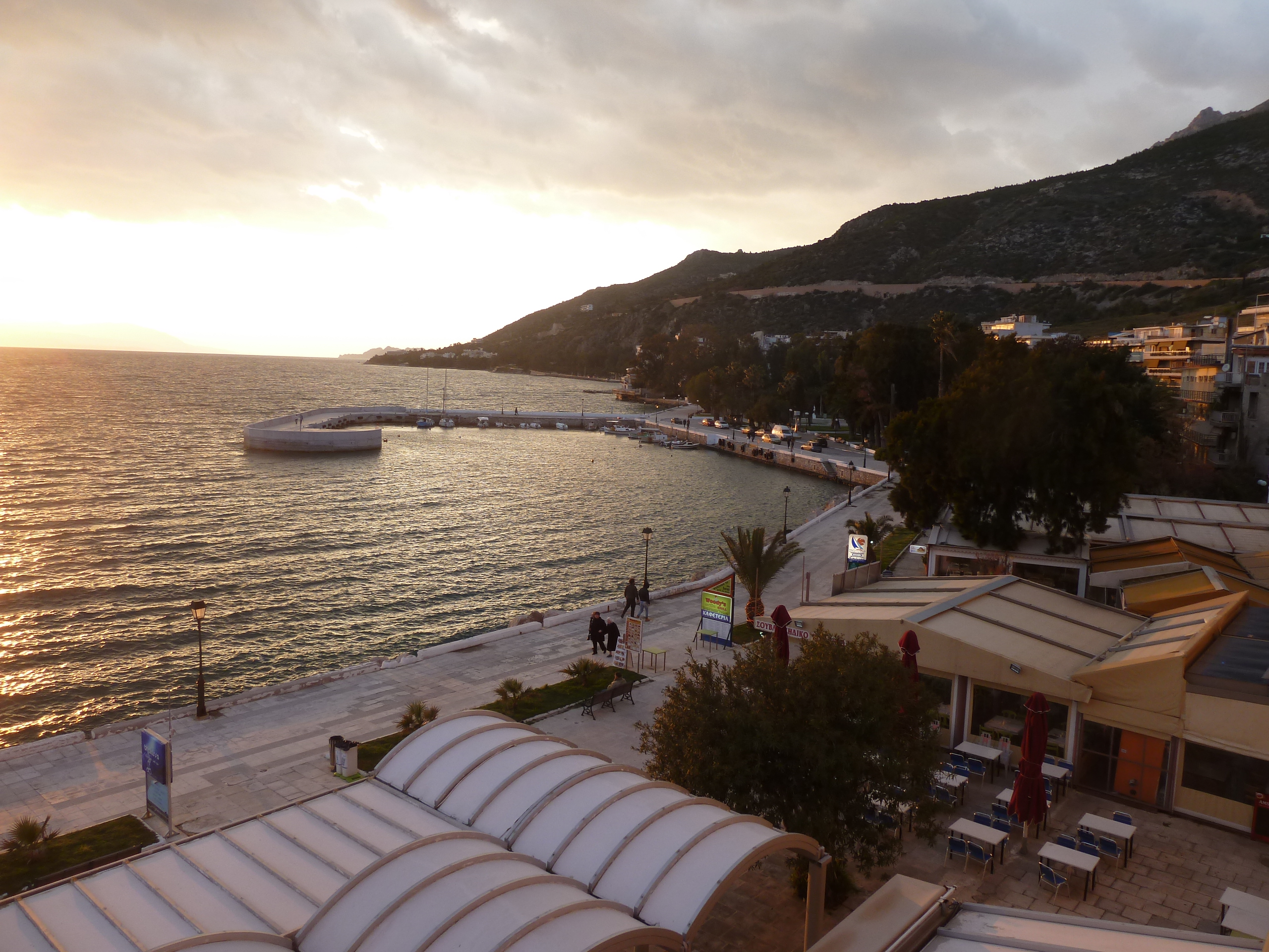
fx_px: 916
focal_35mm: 25
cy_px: 476
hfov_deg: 69.4
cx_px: 634
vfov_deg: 54.9
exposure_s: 1/50
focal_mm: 4.1
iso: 80
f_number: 3.3
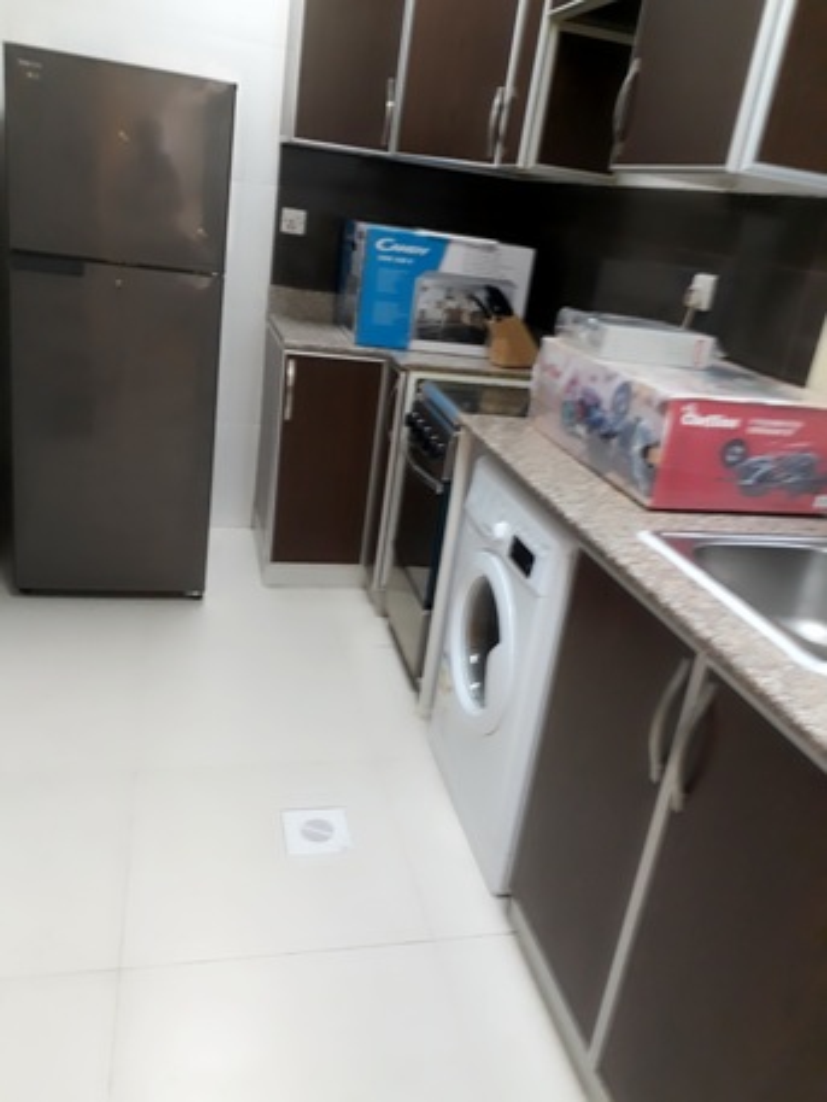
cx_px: 414
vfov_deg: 65.3
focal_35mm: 27
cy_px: 551
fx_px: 860
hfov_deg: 51.4
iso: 160
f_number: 1.9
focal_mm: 3.6
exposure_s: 1/20
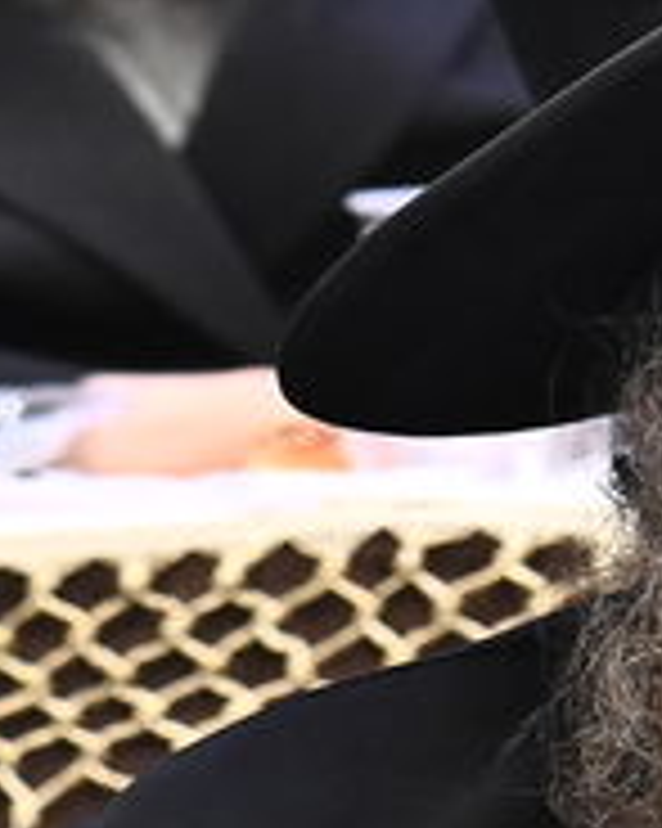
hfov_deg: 0.8
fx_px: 45395
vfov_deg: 1.0
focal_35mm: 1852
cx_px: 2968
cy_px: 171
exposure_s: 1/125
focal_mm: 260
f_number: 6.3
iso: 2000
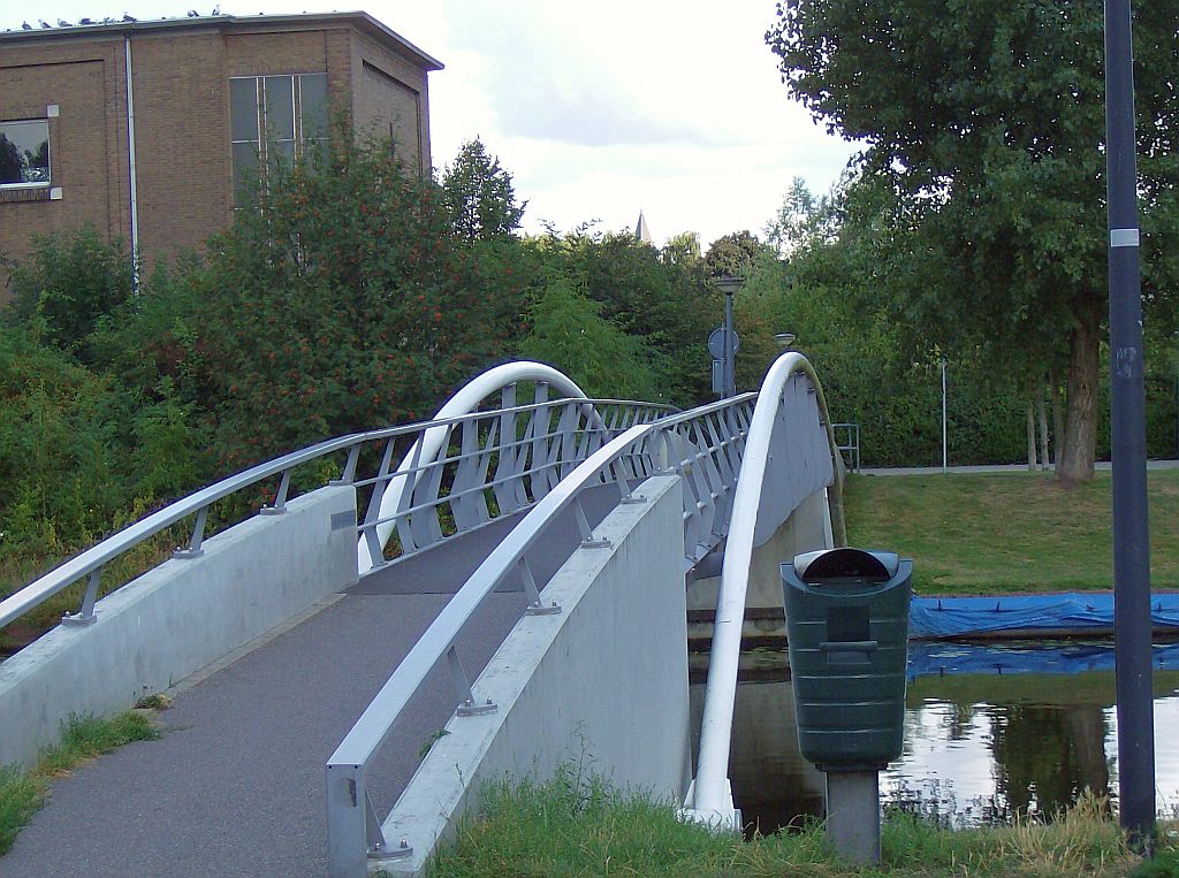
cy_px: 439
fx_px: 2888
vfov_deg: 17.3
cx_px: 590
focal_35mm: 85
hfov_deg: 23.1
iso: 100
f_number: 4.2
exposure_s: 1/340
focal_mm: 14.1
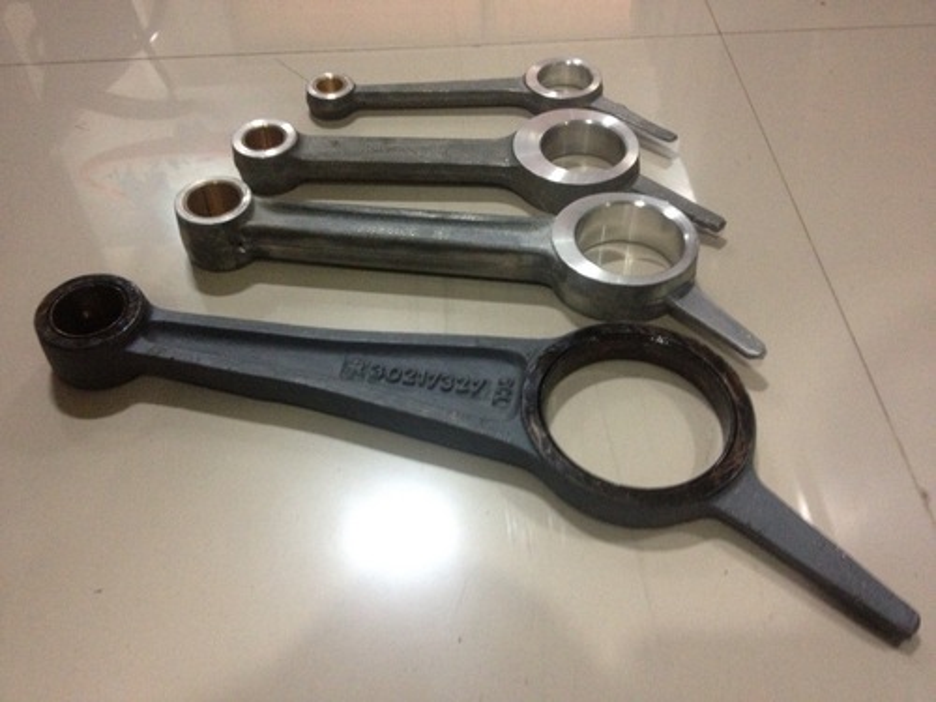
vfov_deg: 40.7
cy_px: 351
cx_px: 468
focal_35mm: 35
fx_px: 946
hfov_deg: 52.6
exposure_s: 1/17
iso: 400
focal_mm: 4.28
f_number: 2.4
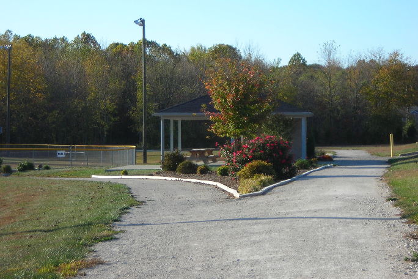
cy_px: 121
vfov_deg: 13.5
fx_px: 1173
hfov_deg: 20.2
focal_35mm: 101
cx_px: 206
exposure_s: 1/210
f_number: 4.6
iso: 50
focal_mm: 14.8
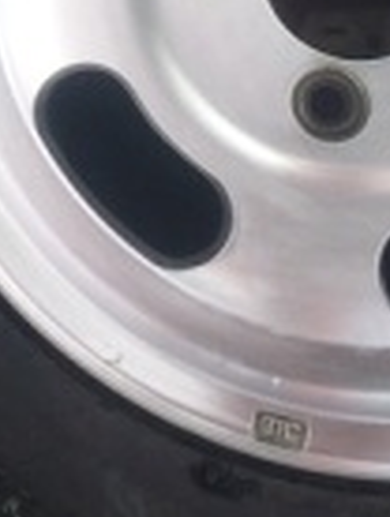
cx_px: -270
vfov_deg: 13.5
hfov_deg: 10.2
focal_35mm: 139
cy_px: -202
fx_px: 2082
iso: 32
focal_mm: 4.12
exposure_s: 1/494
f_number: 2.2
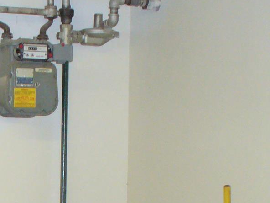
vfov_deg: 11.1
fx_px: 998
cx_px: -15
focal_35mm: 128
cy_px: 318
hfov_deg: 15.1
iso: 200
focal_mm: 6.1
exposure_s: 1/30
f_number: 2.8
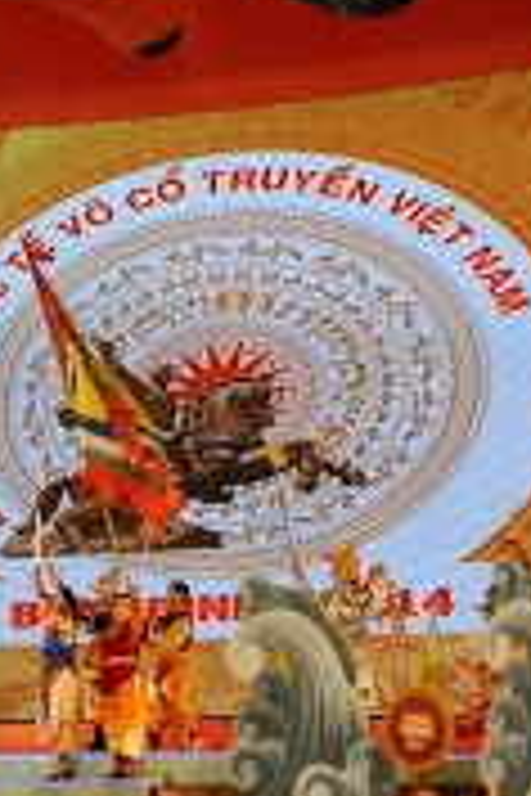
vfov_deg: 10.8
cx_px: 22
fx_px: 4203
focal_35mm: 190
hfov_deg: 7.2
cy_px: 387
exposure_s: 1/100
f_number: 7.1
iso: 2000
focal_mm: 75
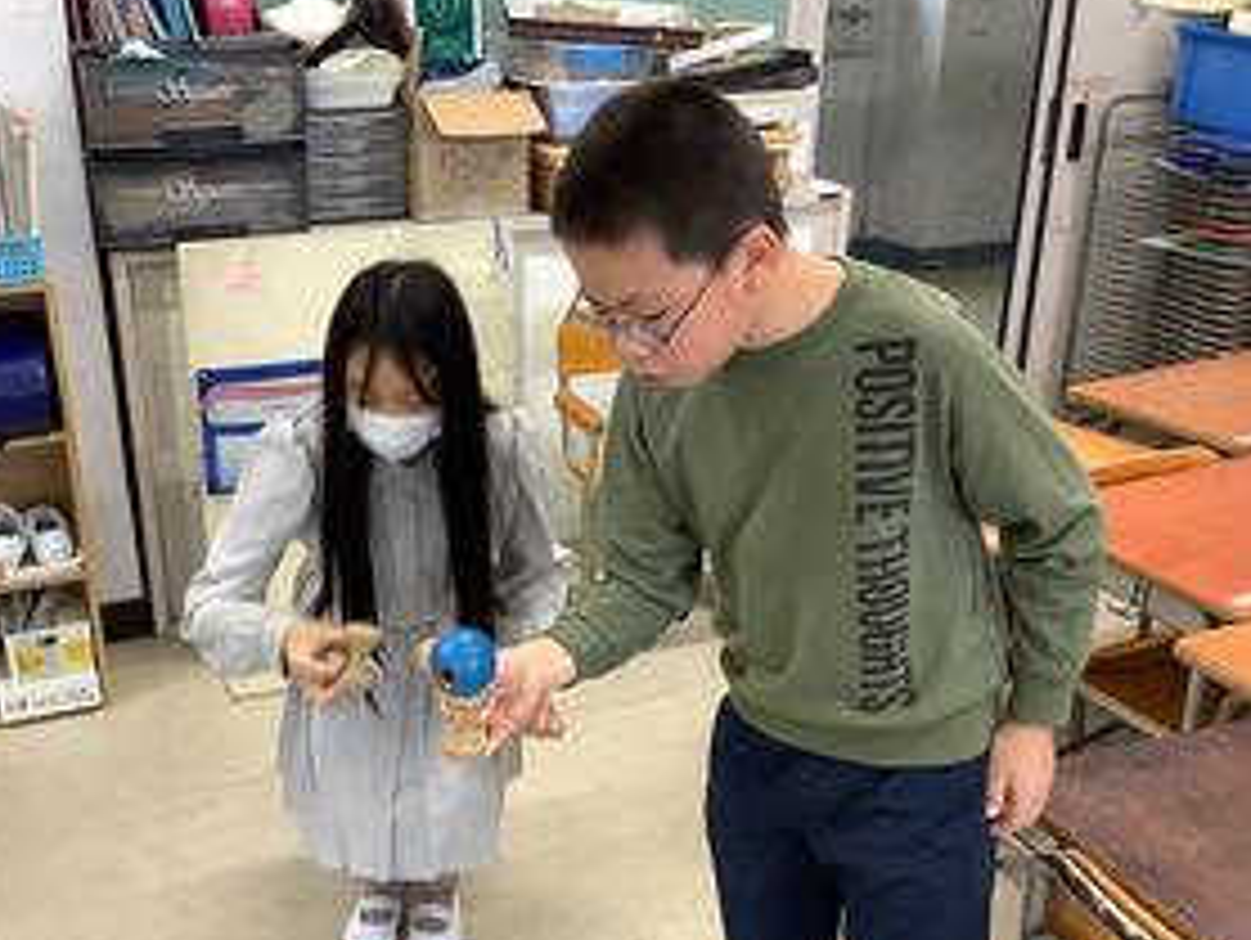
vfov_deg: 36.8
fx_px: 1411
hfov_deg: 47.4
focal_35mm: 39
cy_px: 555
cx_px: 472
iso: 125
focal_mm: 3.3
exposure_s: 1/50
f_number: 2.4
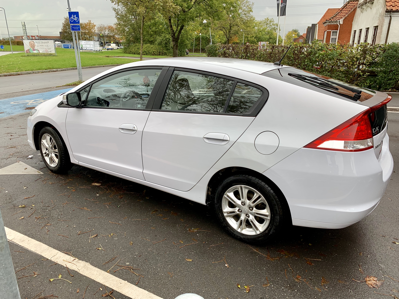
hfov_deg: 67.3
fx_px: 300
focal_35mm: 26
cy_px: 150
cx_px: 200
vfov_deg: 53.1
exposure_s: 1/175
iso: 25
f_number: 1.8
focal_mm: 4.25
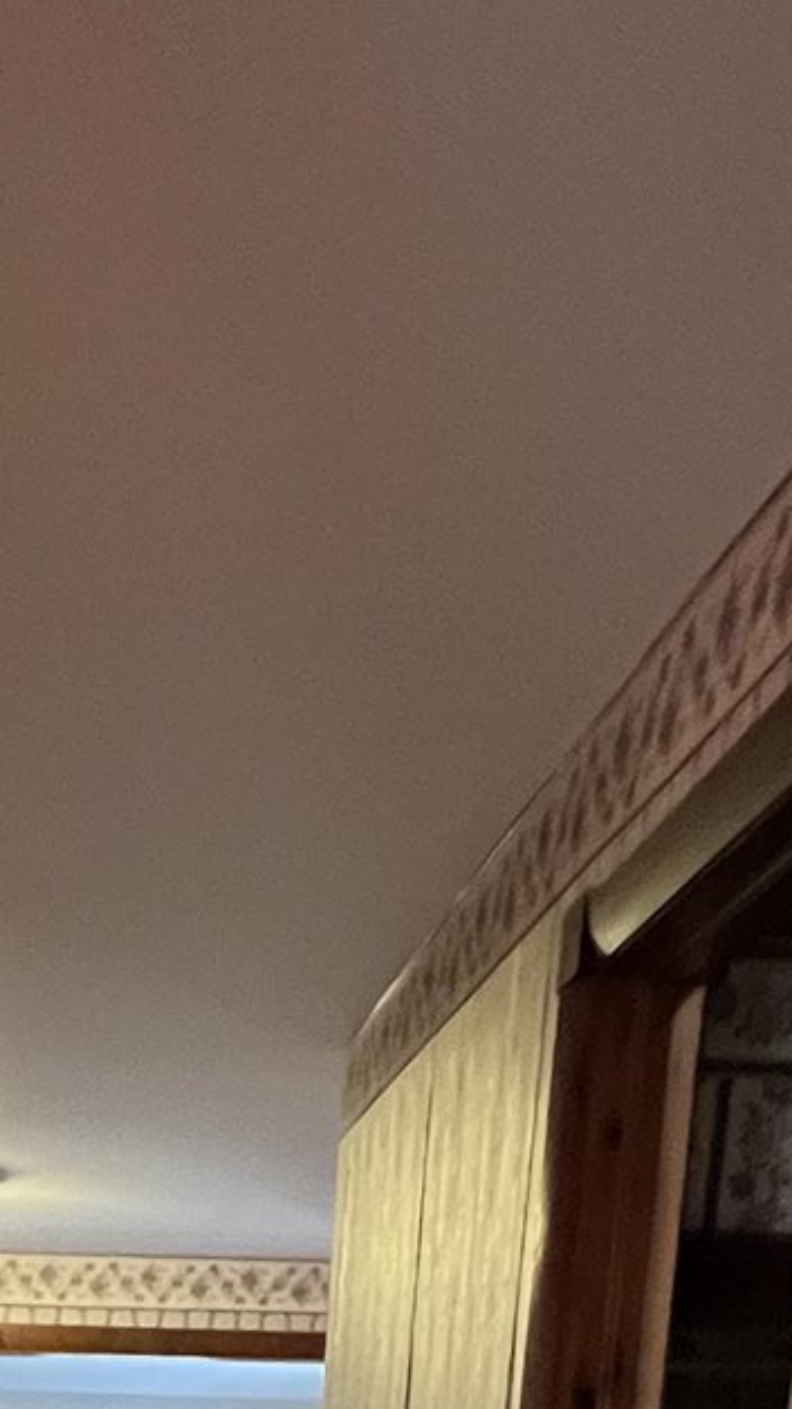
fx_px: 1942
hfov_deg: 22.0
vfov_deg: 27.4
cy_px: 2122
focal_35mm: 52
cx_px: -36
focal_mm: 1.57
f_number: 1.8
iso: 800
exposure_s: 1/60
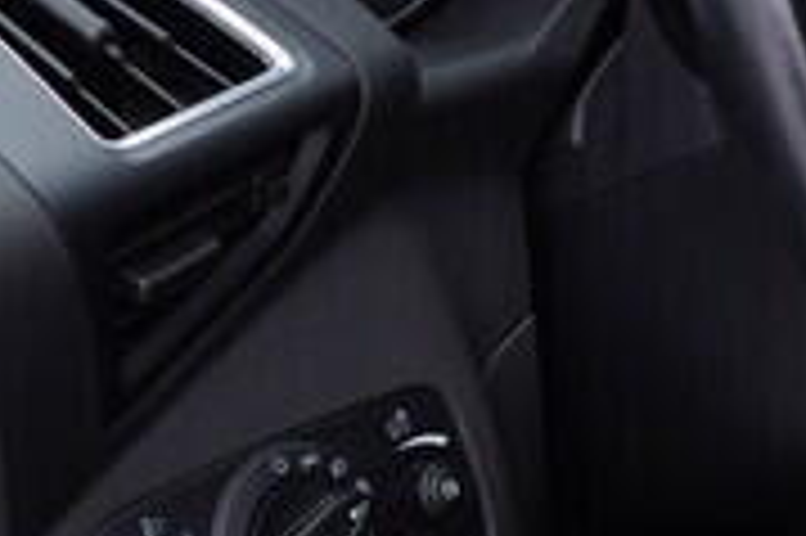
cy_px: -52
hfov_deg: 10.0
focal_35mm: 206
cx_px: 644
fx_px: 4608
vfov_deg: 6.6
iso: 125
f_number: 3.5
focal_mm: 24
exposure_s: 1/60
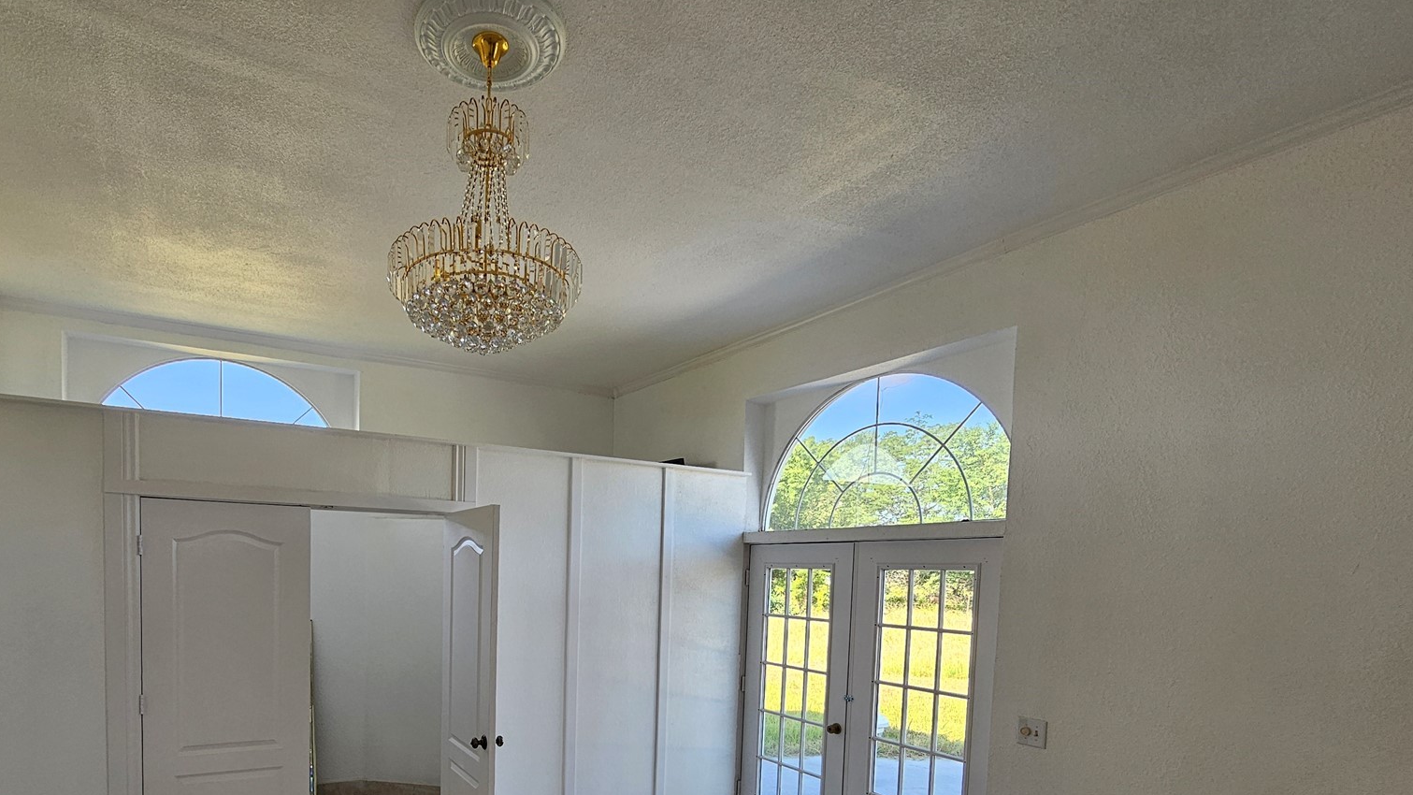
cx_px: 547
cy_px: 611
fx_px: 674
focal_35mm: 18
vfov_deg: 57.4
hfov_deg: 91.1
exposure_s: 1/130
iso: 50
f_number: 2.2
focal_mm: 2.2
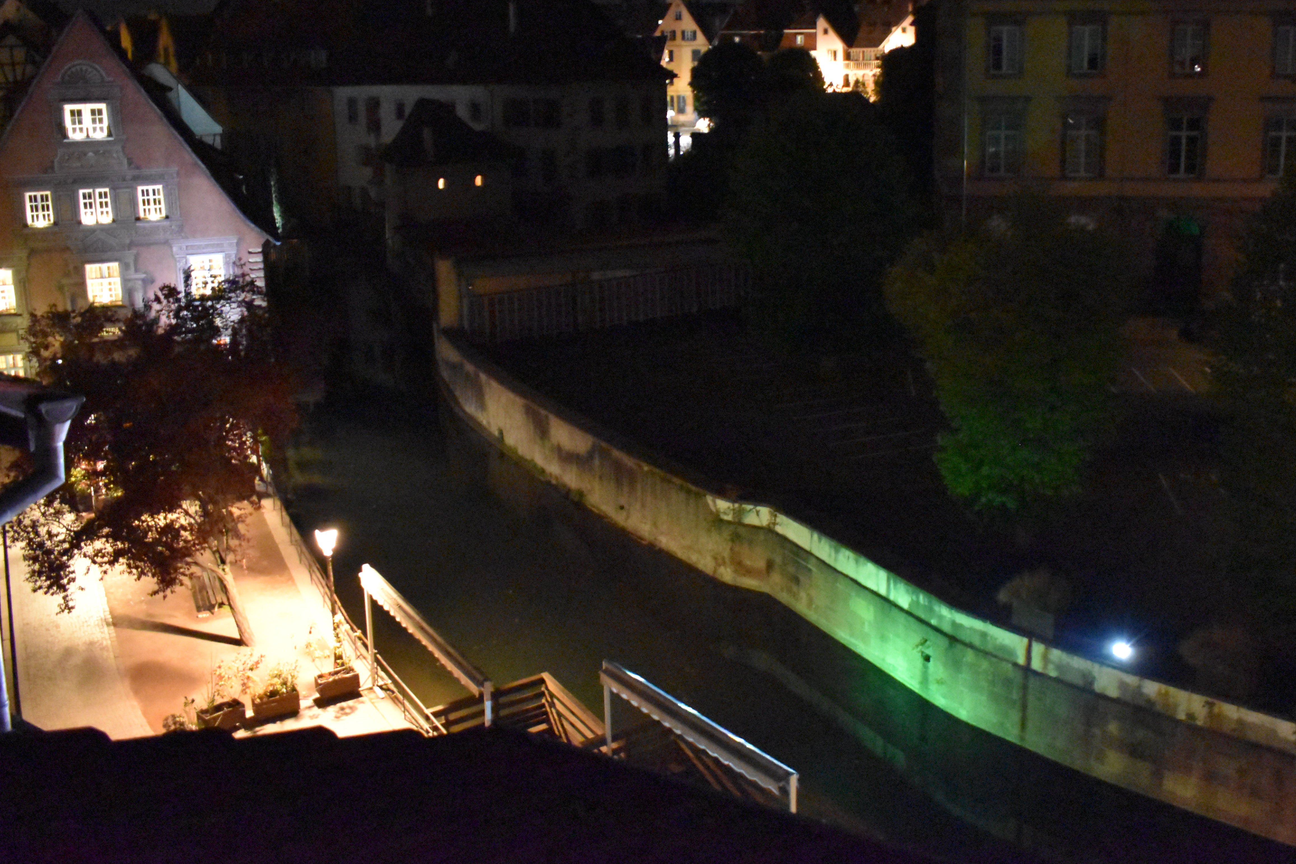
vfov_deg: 37.7
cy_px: 338
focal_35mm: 35
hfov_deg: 54.2
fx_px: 1260
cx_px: 741
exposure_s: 1/10
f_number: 3.5
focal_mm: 18
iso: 12800
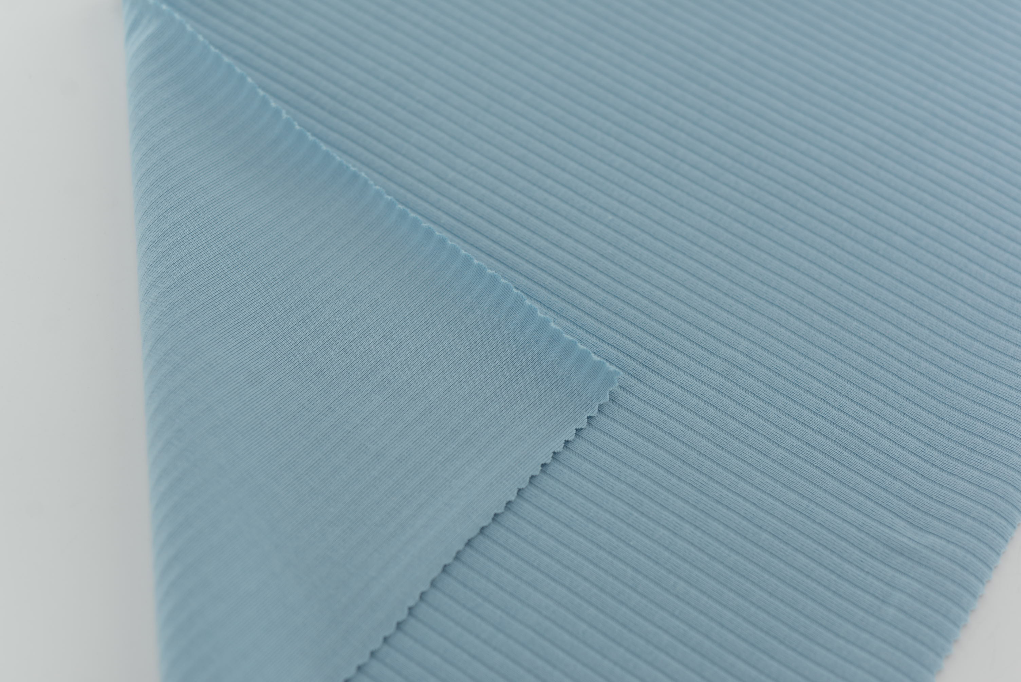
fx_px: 1419
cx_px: 510
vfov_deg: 27.0
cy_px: 341
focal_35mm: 50
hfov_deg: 39.6
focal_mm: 50
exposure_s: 1/200
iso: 100
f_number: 3.5
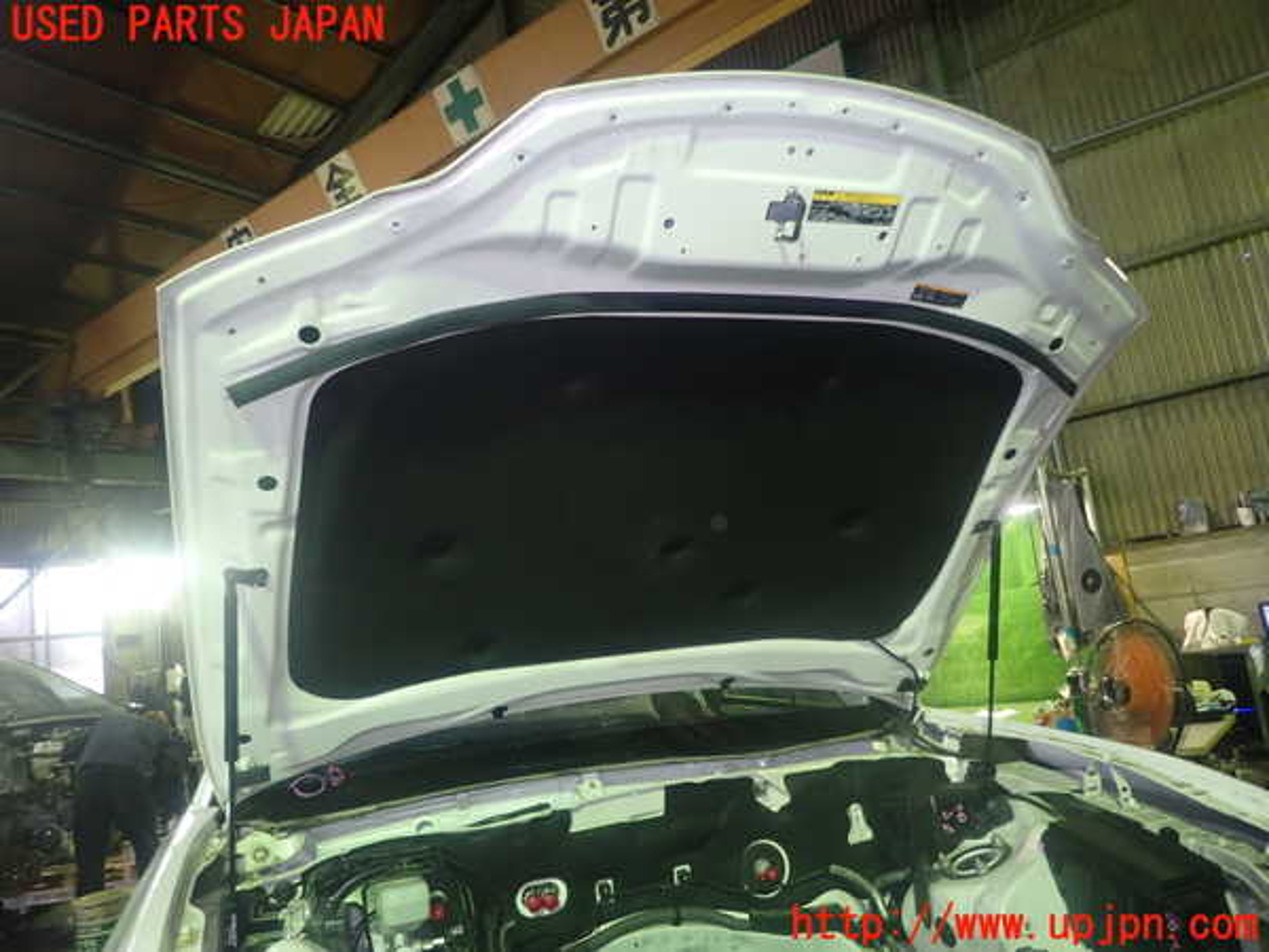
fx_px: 916
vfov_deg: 54.9
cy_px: 476
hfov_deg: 69.4
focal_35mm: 25
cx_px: 634
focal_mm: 4.5
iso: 250
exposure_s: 1/30
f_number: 2
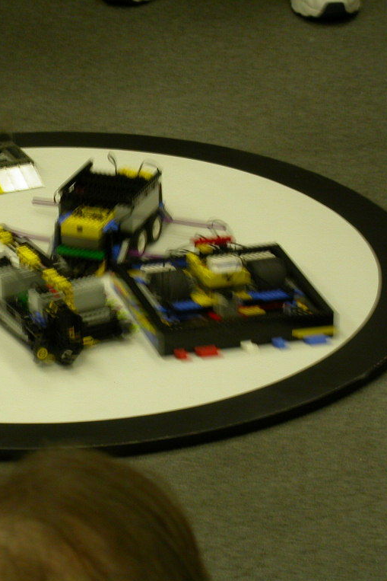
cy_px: 291
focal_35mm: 208
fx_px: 3352
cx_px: 11
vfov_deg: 9.9
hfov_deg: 6.6
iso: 100
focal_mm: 30.8
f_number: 5
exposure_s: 1/7.9
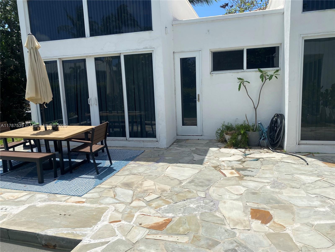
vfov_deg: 53.1
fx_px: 252
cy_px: 126
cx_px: 168
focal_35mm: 26
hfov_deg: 67.3
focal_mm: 4.25
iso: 32
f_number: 1.8
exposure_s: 1/4608
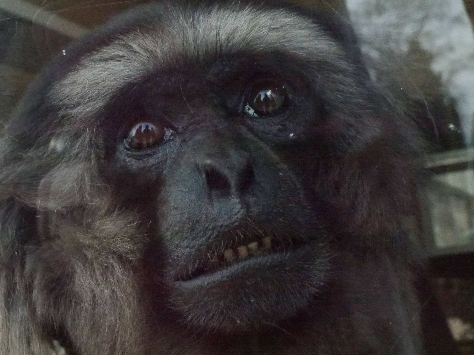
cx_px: 237
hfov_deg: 38.2
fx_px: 685
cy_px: 178
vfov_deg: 29.1
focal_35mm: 50
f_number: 14
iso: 6400
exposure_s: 1/400
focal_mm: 25
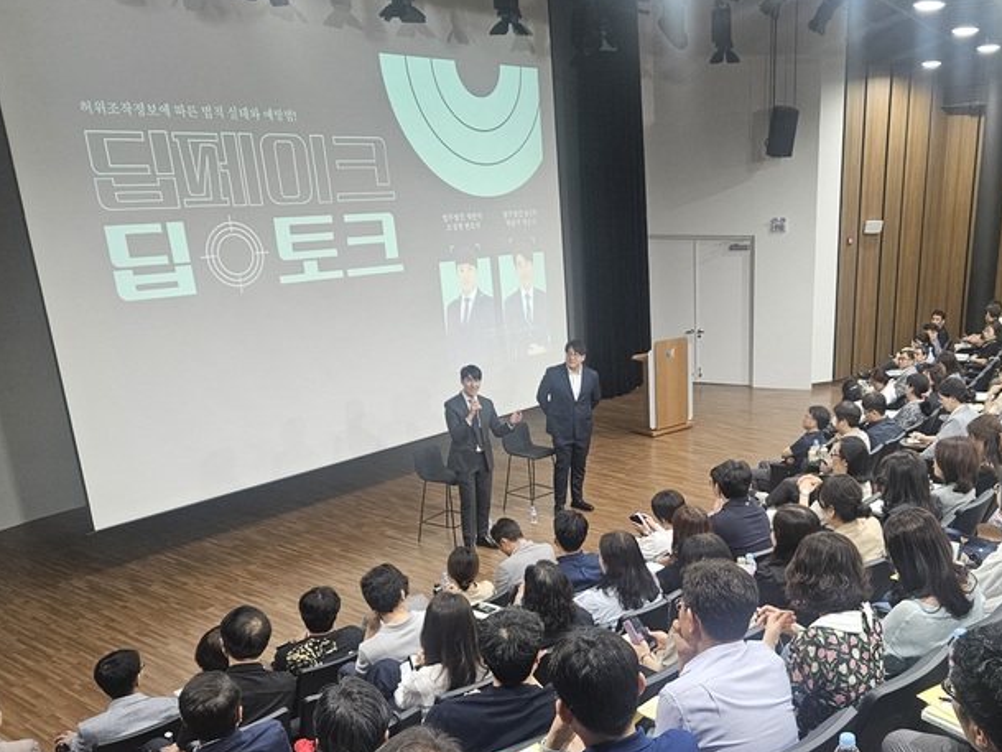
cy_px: 509
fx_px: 984
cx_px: 707
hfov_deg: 52.4
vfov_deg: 41.2
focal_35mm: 34
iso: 400
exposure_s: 1/170
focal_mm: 5.4
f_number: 1.8
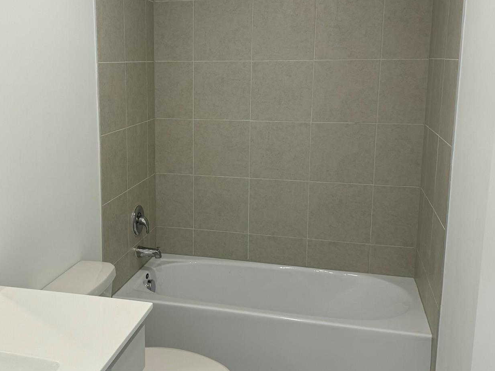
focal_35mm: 40
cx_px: 173
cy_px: 163
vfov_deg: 35.9
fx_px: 572
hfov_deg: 46.2
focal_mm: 6.76
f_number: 1.78
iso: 100
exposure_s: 1/120
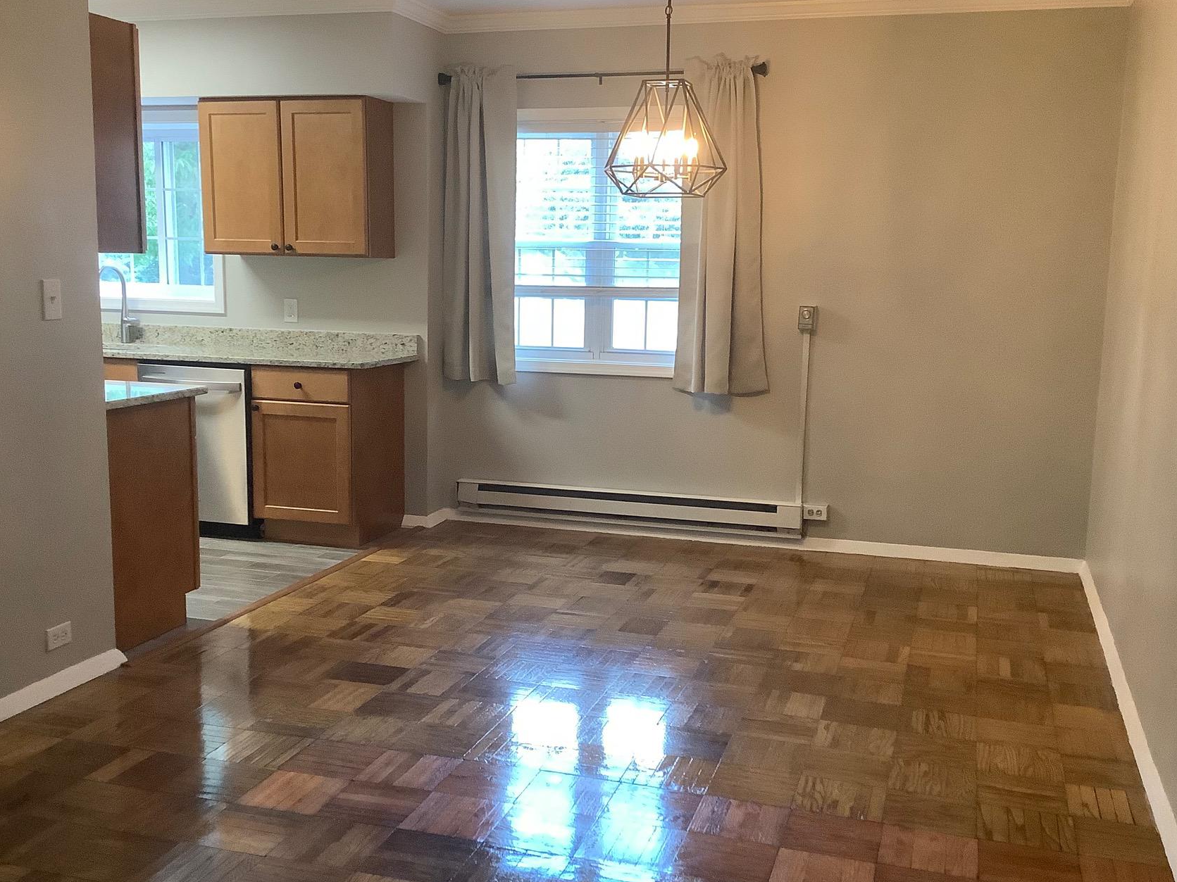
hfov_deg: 48.9
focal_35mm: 38
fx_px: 1292
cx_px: 551
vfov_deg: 37.7
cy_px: 460
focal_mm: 3.3
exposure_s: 1/60
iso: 250
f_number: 2.4
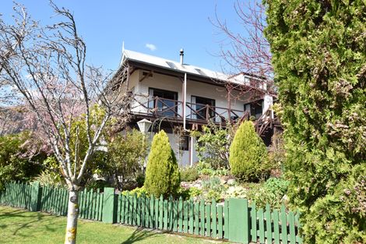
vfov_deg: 53.1
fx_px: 244
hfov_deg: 73.8
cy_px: 122
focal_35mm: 24
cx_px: 183
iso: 200
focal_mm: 16
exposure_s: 1/320
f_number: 9
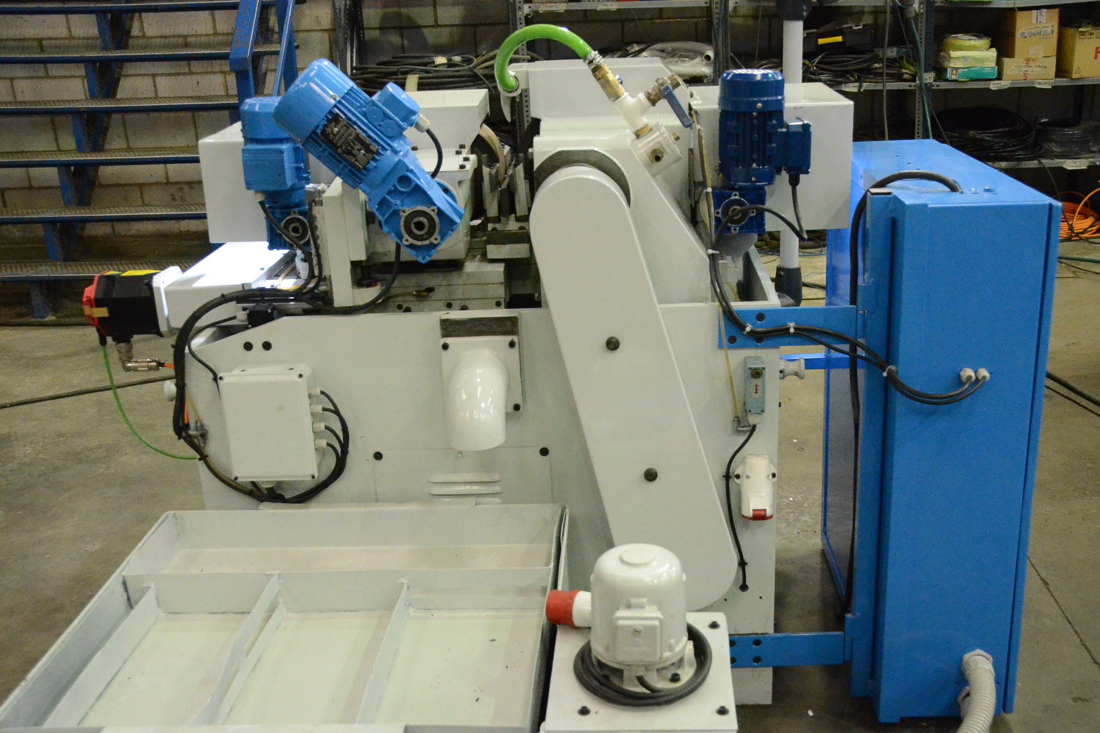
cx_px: 609
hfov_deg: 50.6
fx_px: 1161
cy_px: 395
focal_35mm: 38
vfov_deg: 35.0
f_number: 3.8
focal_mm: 22
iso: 6400
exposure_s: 1/400
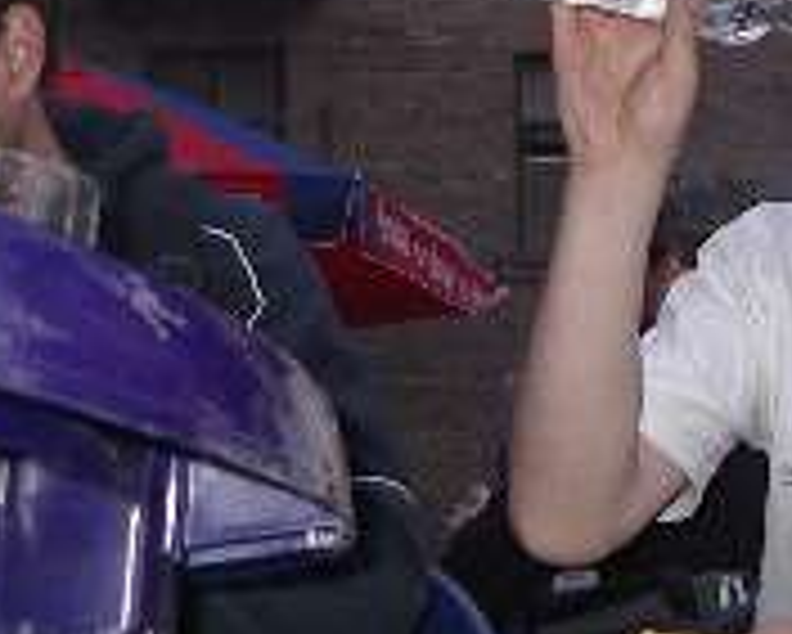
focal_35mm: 81
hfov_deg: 23.1
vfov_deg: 18.7
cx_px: 657
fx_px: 1900
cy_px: 72
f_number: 2.6
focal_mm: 5.8
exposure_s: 1/60
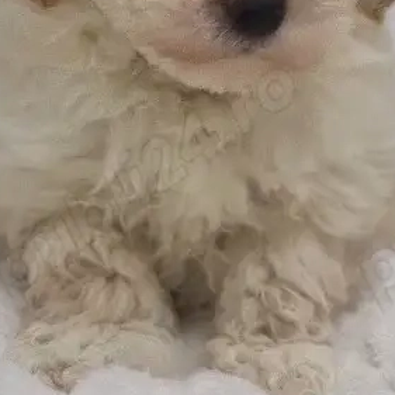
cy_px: 235
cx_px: 238
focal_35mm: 109
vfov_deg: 16.0
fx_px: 1407
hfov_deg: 16.0
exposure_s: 1/33
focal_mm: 5.4
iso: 400
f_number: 1.8
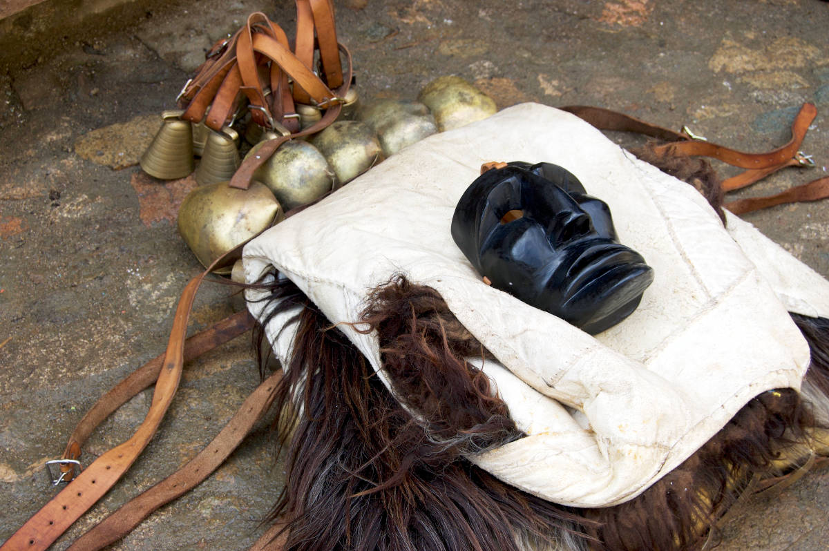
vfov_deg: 25.7
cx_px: 414
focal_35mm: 52
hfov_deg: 37.9
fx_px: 1208
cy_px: 276
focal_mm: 35
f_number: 7.1
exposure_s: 1/160
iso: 200
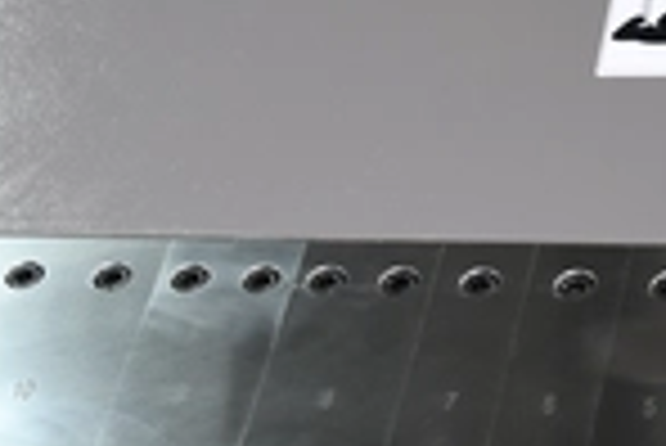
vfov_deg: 8.5
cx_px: 436
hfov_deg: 12.7
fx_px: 3000
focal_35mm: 162
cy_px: 399
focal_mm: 40
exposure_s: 1/10
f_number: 8
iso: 400
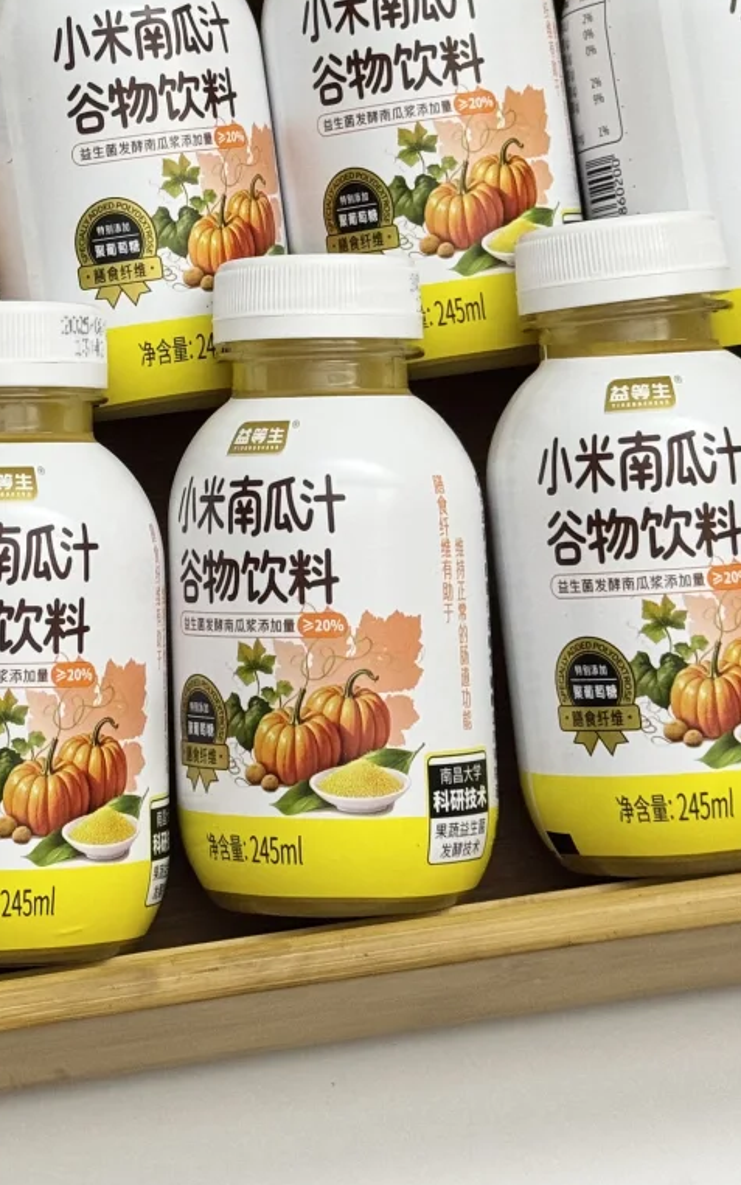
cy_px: 252
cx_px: 120
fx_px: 3101
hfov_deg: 13.5
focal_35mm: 96
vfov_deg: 21.4
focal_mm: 6.76
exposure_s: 1/33
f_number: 1.78
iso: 250
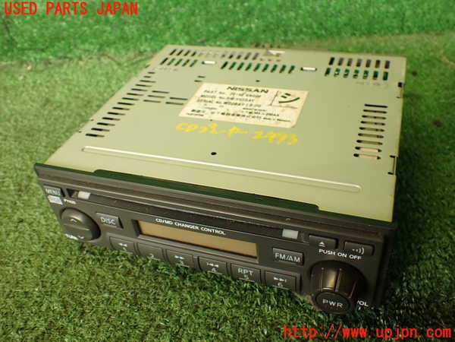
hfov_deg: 56.8
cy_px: 171
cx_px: 228
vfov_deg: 44.2
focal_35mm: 32
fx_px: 421
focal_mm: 5.79
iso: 200
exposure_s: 1/50
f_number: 2.4
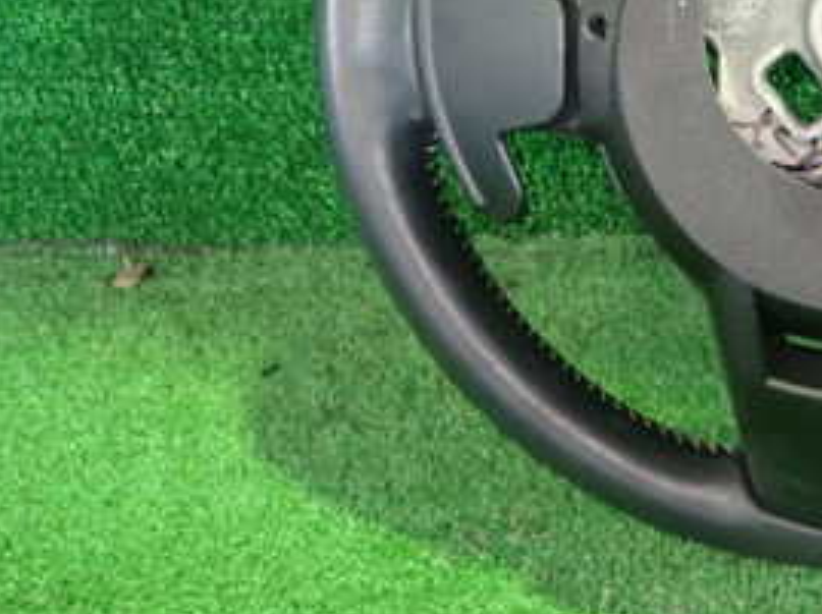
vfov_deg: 21.3
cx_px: 886
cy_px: 46
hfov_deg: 26.8
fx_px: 1589
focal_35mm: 67
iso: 800
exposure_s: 1/25
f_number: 2.3
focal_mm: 5.4
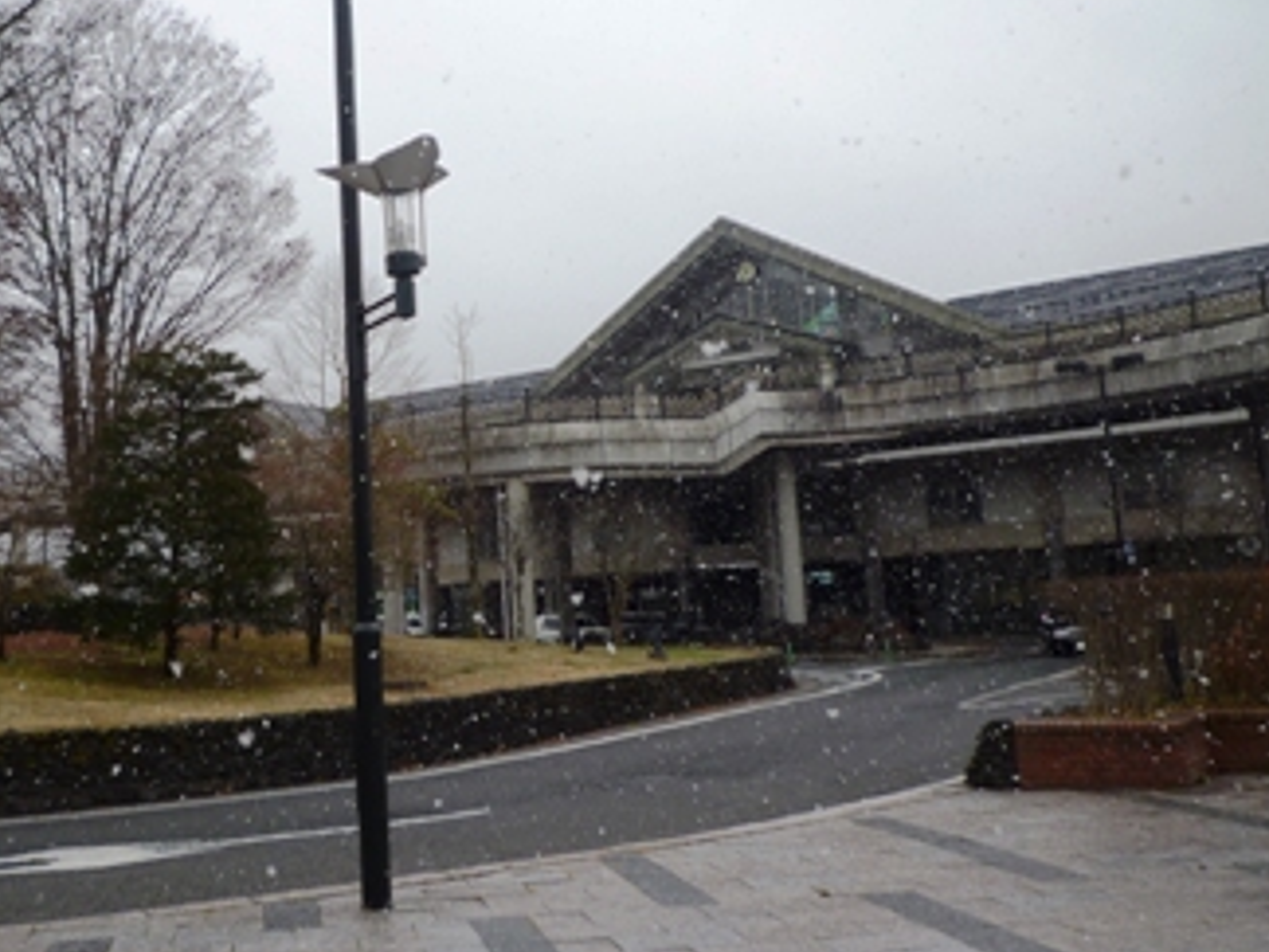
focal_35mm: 37
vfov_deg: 38.6
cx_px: 403
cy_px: 415
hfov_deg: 49.1
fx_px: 1356
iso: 80
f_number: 2.8
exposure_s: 1/200
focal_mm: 4.4
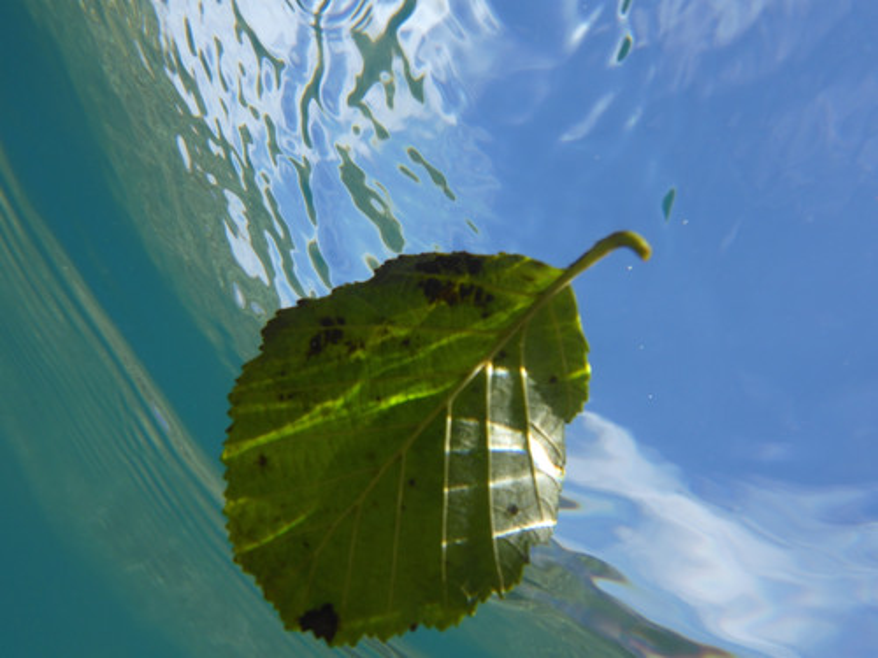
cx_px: 439
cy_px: 329
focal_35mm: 28
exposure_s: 1/800
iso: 80
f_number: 3.3
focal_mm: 4.9
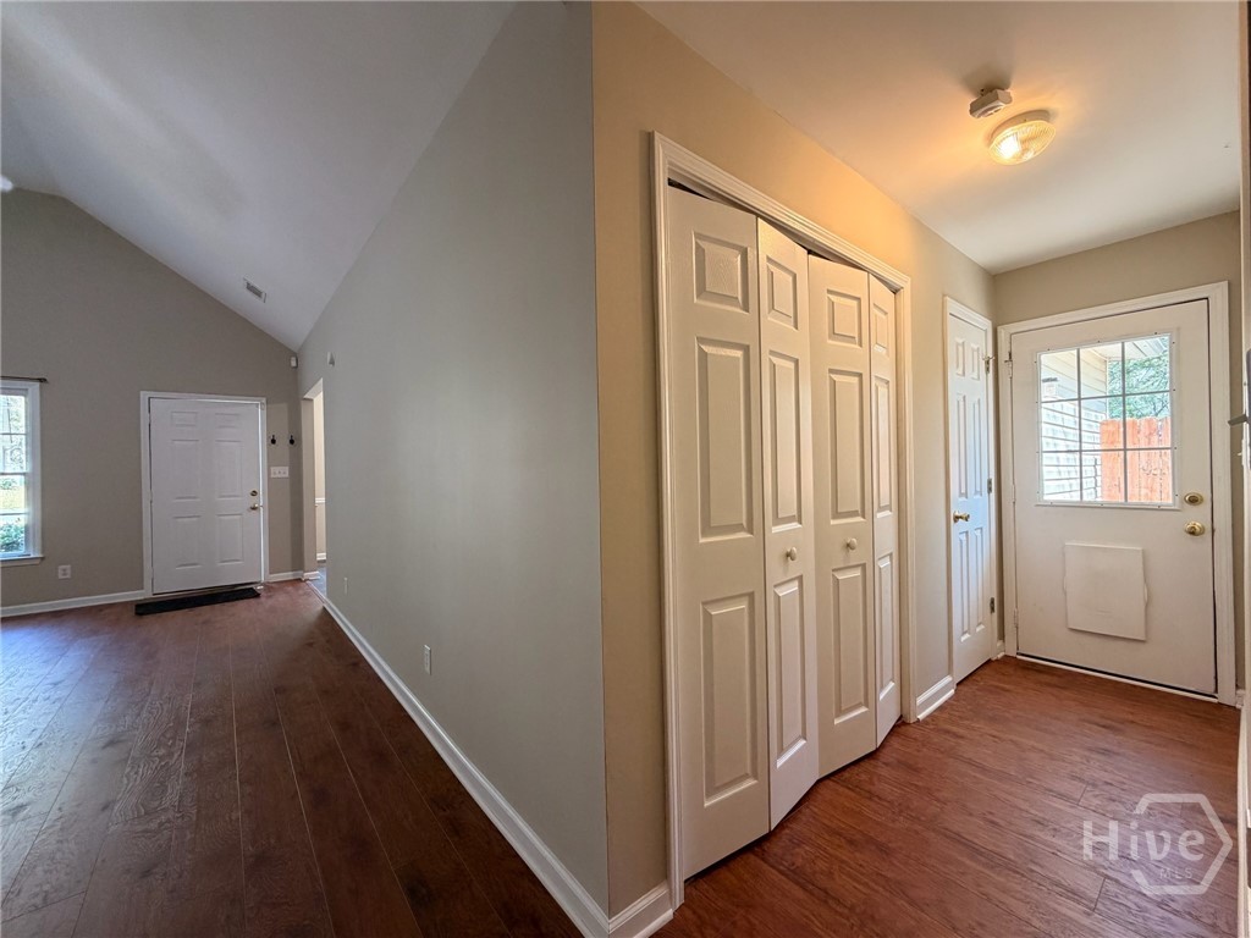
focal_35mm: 14
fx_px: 506
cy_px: 469
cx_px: 626
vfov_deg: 85.7
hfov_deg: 102.1
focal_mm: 2.22
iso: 250
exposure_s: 1/121
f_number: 2.2
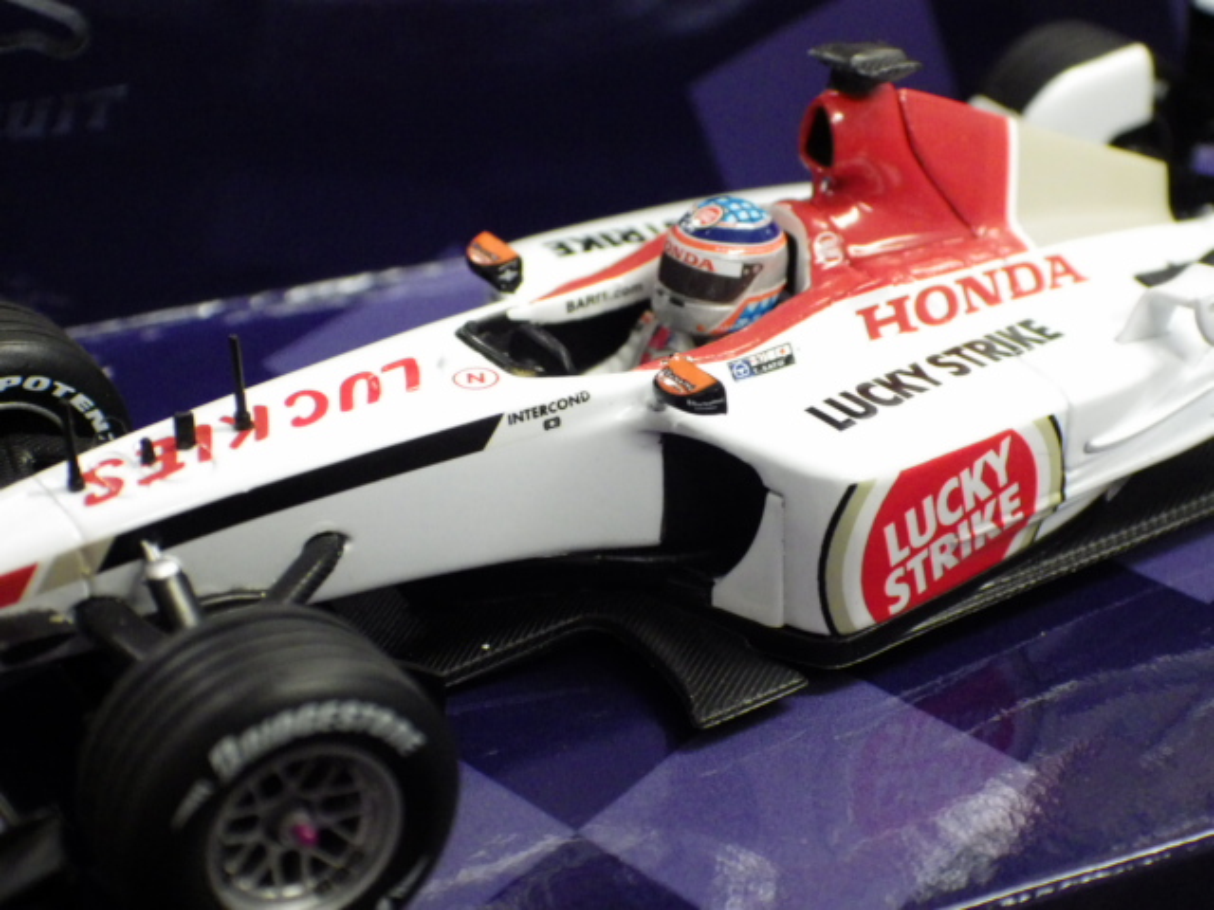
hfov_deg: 27.4
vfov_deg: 20.7
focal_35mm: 71
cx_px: 607
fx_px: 2490
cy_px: 455
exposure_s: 1/40
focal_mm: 12.8
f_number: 4.2
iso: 800
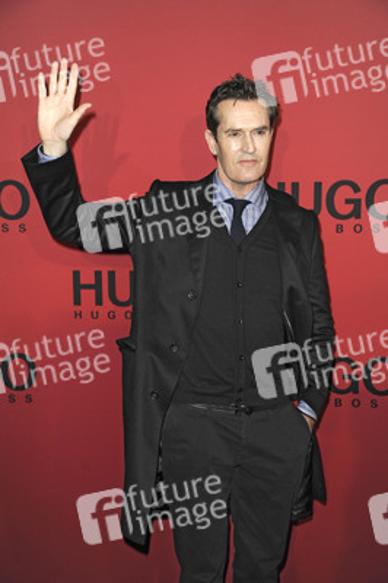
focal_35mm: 62
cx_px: 194
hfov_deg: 21.9
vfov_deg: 32.4
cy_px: 292
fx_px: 1004
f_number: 5.6
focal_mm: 62
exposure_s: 1/160
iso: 640
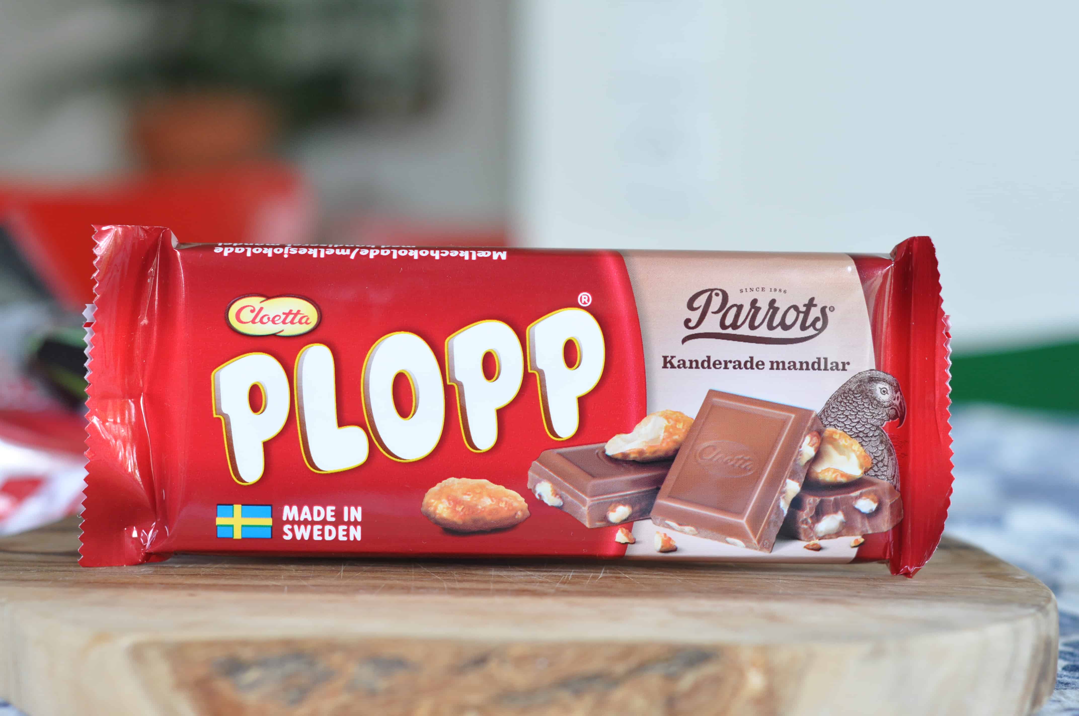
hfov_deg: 27.0
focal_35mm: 75
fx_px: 2245
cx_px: 540
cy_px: 358
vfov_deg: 18.1
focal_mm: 50
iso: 560
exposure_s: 1/60
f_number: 4
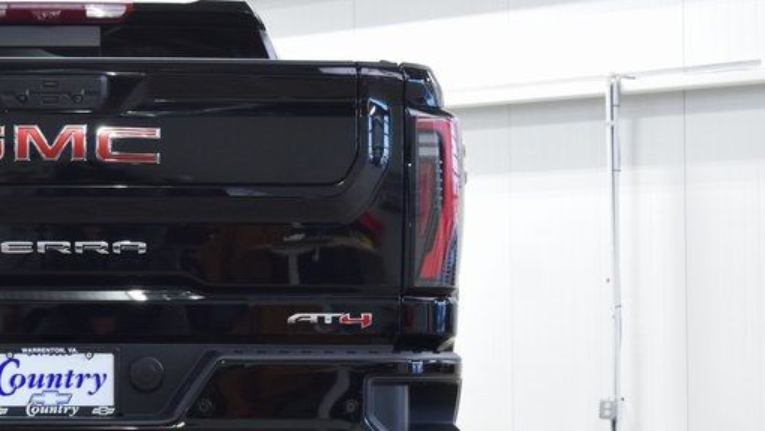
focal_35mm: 101
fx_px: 2049
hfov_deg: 20.6
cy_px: 319
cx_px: 45
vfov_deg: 12.0
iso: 900
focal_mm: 32
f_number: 6.3
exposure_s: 1/15
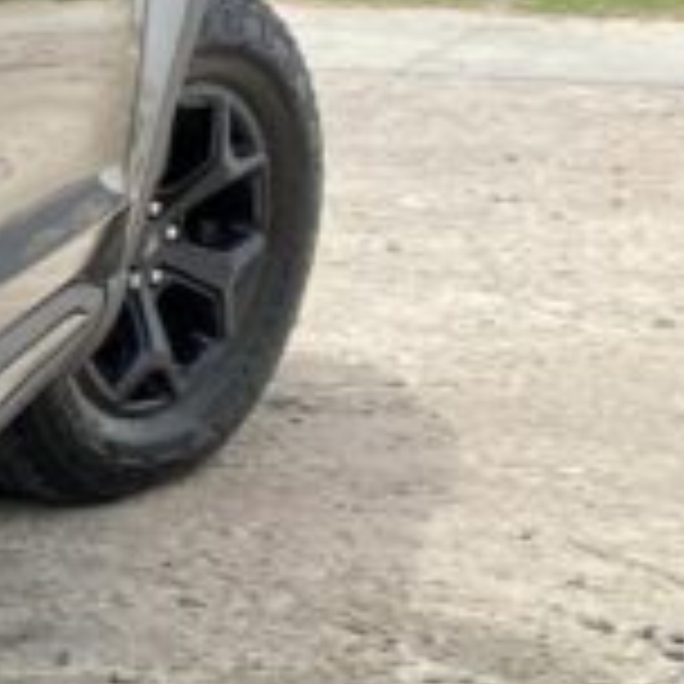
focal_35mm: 155
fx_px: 3465
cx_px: -1485
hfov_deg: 8.8
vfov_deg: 11.3
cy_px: 302
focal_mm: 4.25
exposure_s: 1/1206
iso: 32
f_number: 1.8
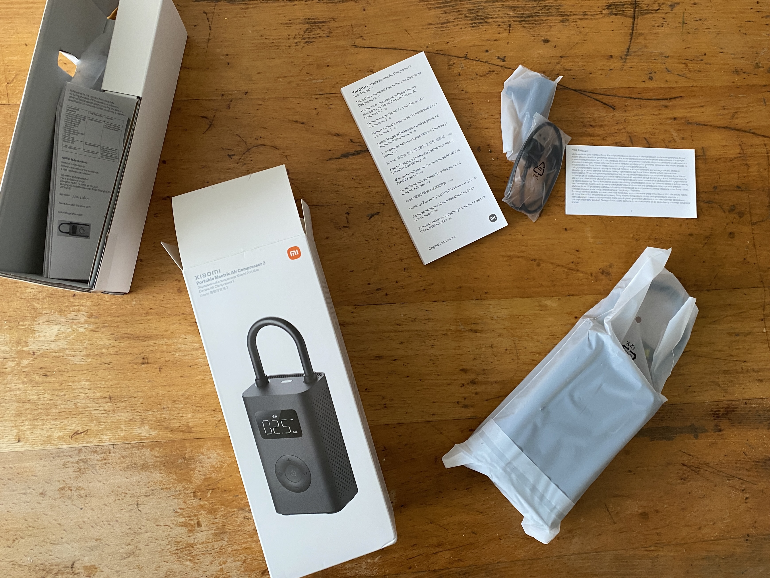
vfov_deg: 53.1
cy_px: 289
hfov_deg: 67.3
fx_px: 578
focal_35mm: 26
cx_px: 385
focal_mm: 4.25
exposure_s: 1/89
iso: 125
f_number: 1.8
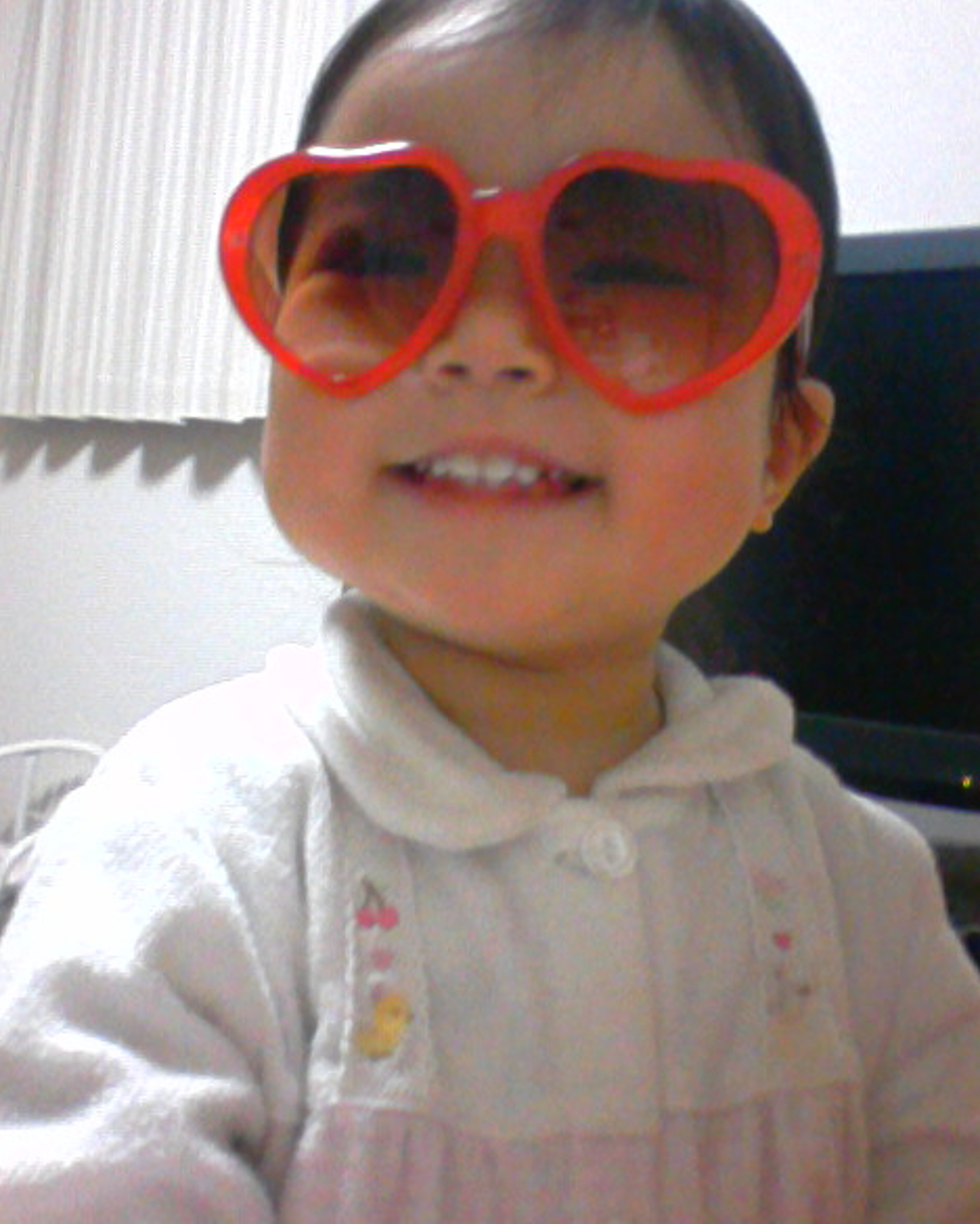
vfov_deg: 57.1
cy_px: 570
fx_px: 1123
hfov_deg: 47.2
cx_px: 498
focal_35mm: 31
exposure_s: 1/9.71
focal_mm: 1.5
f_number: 2.8
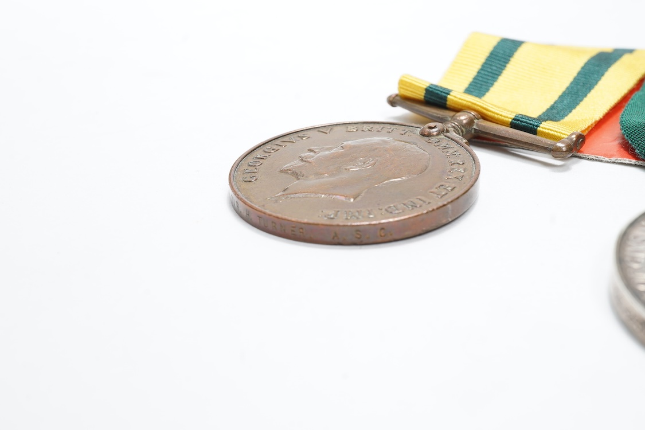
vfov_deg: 29.9
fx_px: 806
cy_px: 215
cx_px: 322
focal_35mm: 45
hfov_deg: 43.6
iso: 100
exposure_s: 1/60
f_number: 20
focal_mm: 30
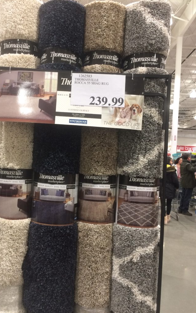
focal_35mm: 31
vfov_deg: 61.2
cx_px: 81
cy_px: 157
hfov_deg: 40.5
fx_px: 265
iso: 125
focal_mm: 4.15
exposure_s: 1/33
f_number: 2.2
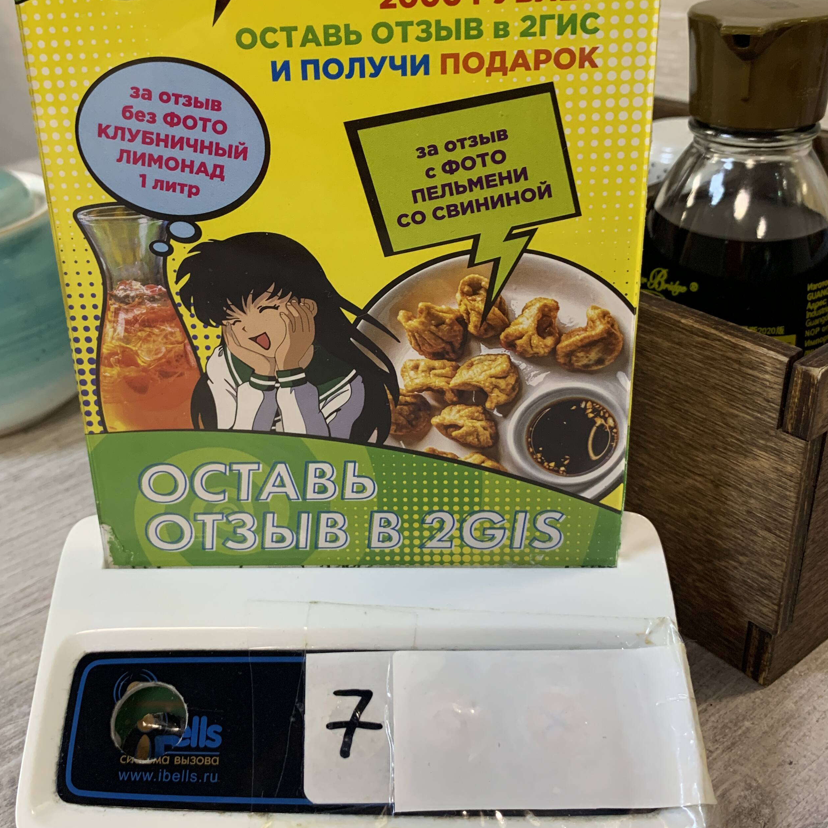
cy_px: 318
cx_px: 329
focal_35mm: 37
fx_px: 1001
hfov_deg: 44.7
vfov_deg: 44.6
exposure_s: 1/50
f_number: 1.8
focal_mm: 4.25
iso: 160
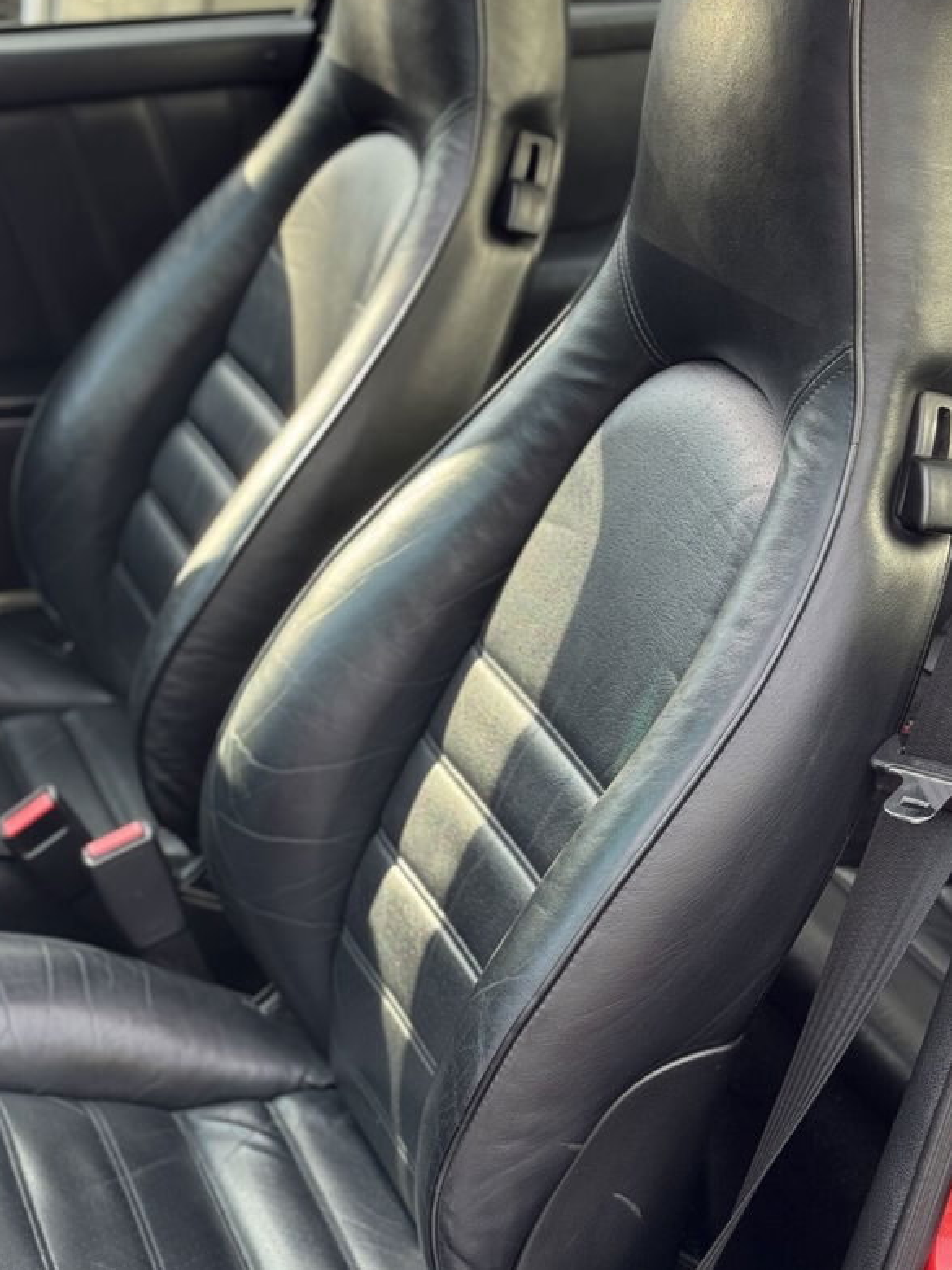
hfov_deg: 17.5
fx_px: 3080
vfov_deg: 23.3
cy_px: 620
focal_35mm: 84
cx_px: 220
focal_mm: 6.76
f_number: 1.78
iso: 64
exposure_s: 1/179
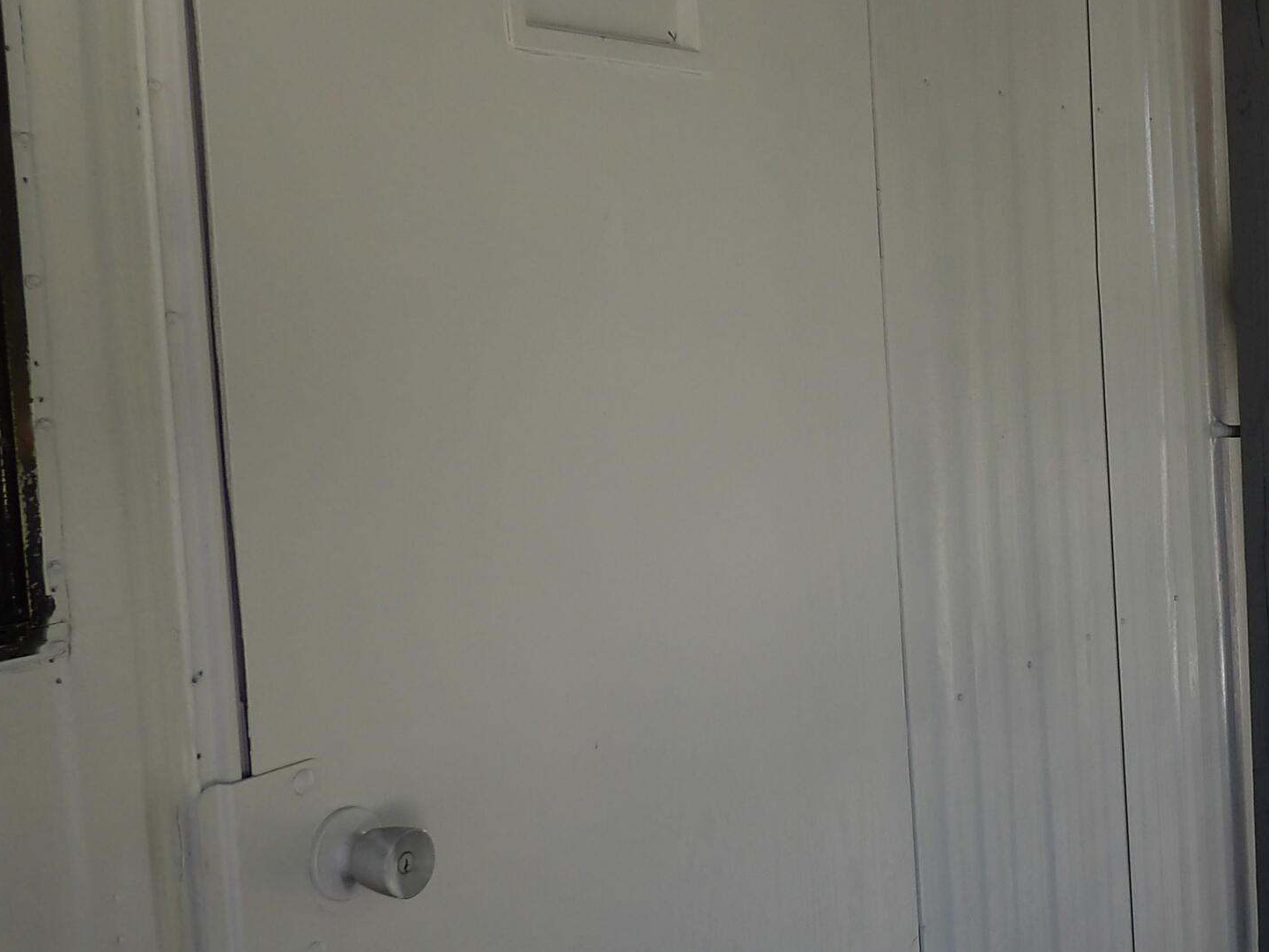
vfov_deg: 29.1
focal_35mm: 50
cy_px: 460
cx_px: 1077
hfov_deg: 36.4
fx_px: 1833
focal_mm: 4.3
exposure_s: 1/113
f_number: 3.2
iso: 100
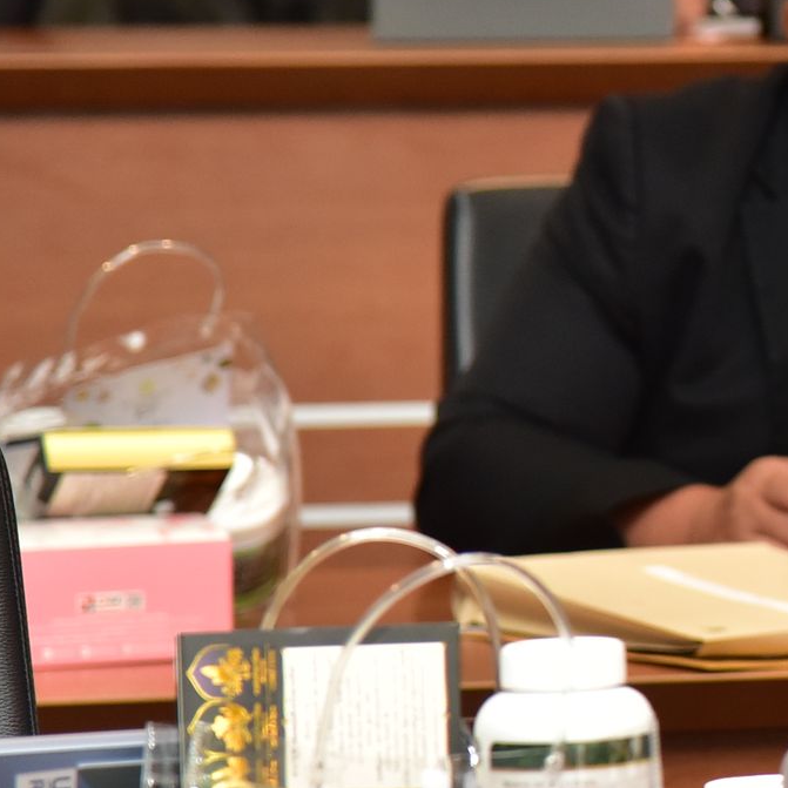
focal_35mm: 380
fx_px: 9787
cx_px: 1306
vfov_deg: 4.6
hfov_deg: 4.6
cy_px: 287
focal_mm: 120
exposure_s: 1/100
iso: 1600
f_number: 5
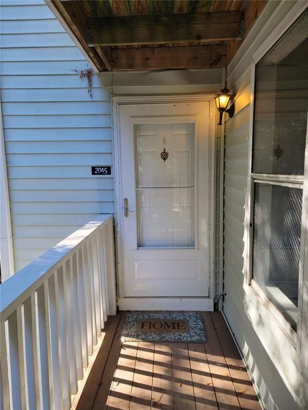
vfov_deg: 71.6
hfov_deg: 56.8
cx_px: 154
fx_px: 285
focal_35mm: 24
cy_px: 205
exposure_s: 1/120
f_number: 1.8
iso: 64
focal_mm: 6.7
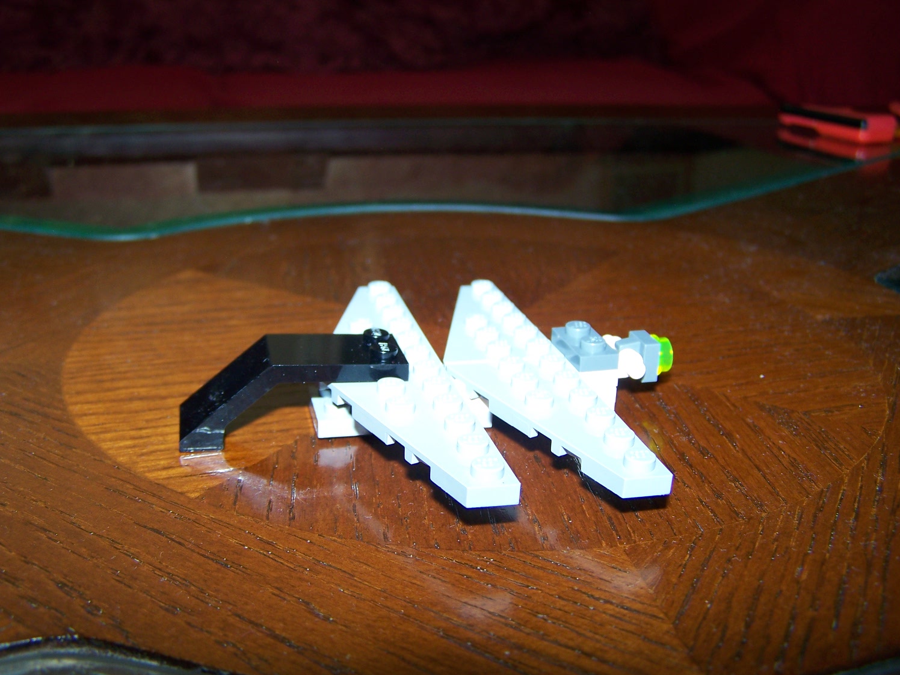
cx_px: 450
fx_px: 988
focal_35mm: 38
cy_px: 338
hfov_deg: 49.0
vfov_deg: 37.7
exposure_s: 1/60
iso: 80
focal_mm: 6.3
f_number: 2.8
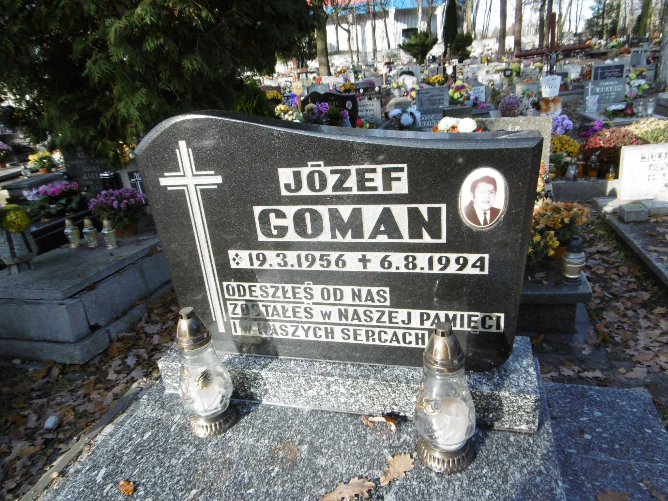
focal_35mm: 24
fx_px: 463
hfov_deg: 71.6
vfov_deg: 56.8
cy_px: 250
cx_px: 334
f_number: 3.1
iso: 100
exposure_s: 1/200
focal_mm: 4.3
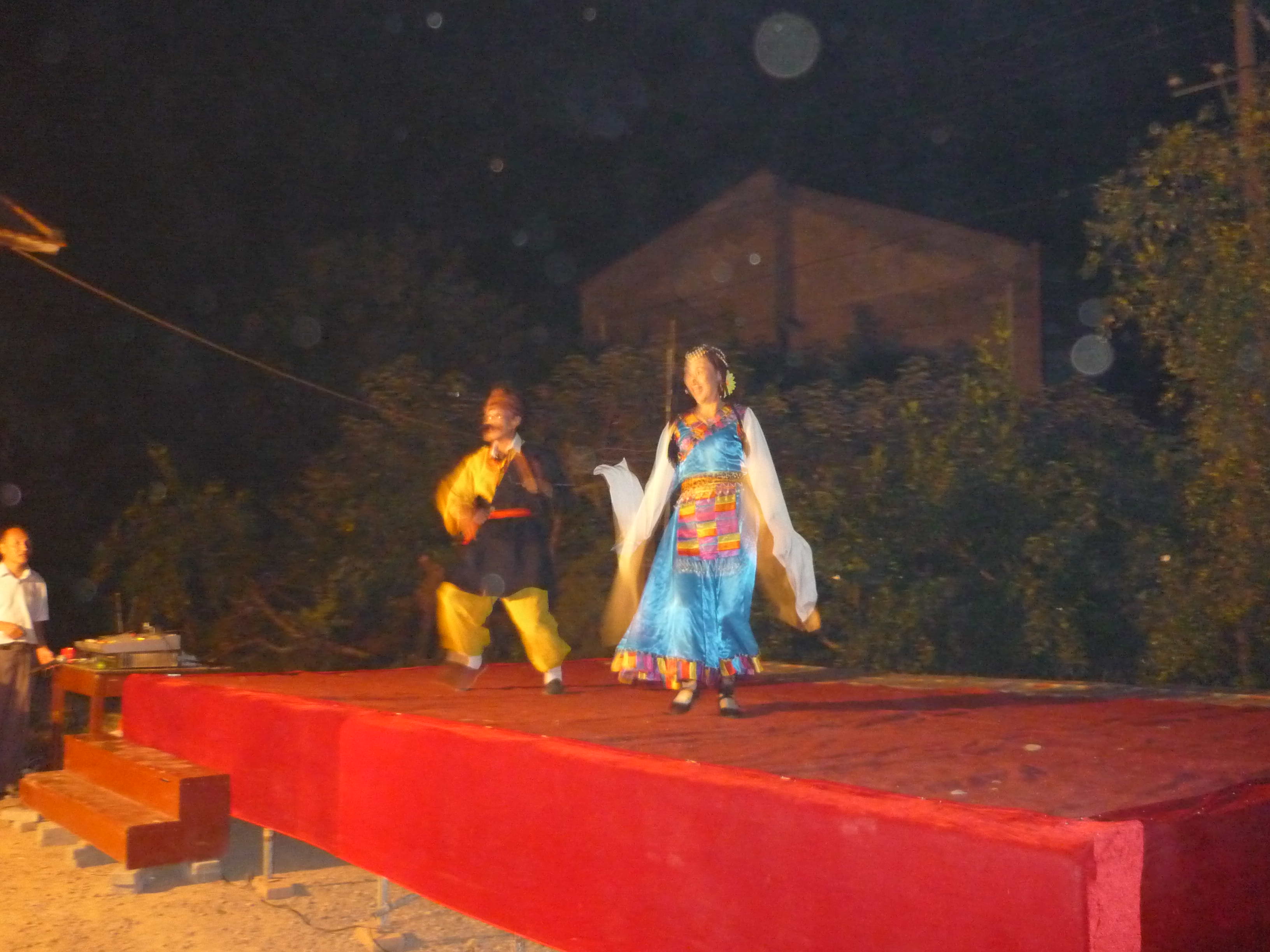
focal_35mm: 33
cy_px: 476
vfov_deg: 42.9
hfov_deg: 55.4
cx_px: 635
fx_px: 1211
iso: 1000
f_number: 2.8
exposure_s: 1/8
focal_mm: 5.5
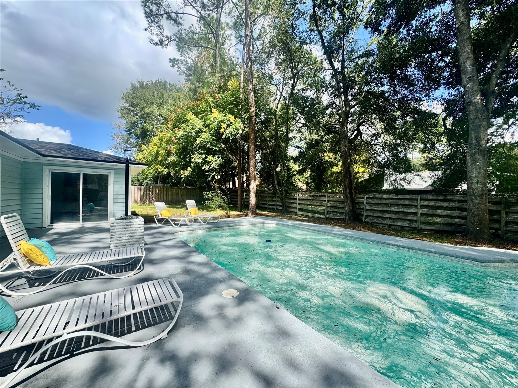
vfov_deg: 85.7
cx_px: 259
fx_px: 209
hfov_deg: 102.1
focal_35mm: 14
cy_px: 194
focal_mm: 2.22
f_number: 2.2
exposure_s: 1/587
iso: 40
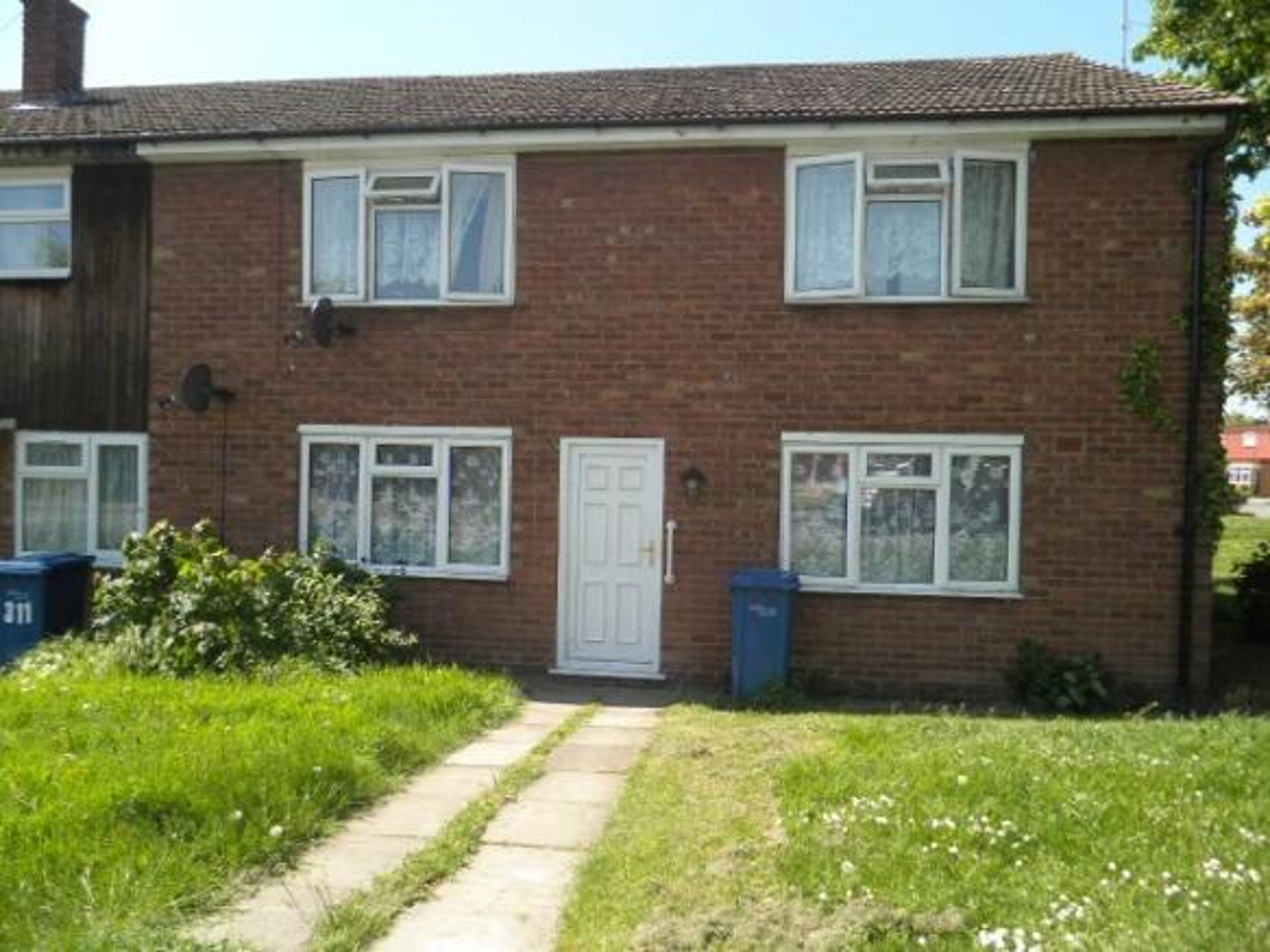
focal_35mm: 24
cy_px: 476
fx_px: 880
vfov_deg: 56.8
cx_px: 635
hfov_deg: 71.6
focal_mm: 4.3
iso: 64
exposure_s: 1/320
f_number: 3.3
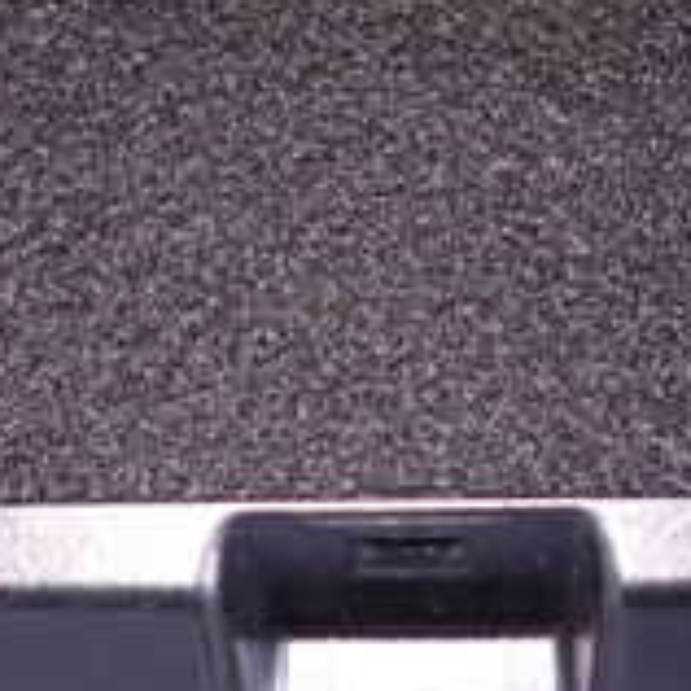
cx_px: 415
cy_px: 262
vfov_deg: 20.6
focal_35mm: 84
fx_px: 1897
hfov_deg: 20.6
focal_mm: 4.5
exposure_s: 1/30
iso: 800
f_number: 2
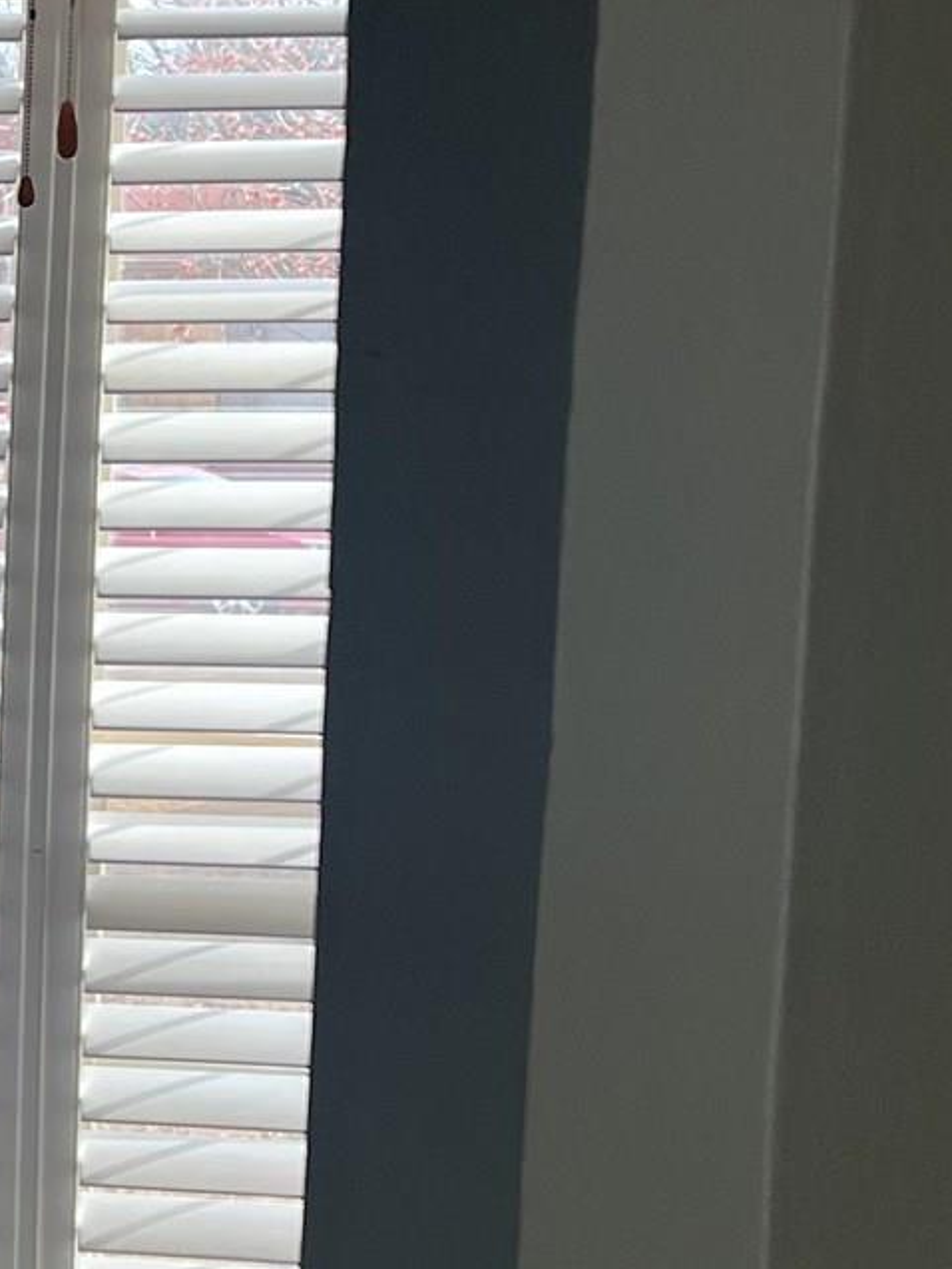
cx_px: -592
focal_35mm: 94
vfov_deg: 20.8
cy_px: 779
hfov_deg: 14.4
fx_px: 3446
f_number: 1.5
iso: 50
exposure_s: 1/298
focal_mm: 5.7
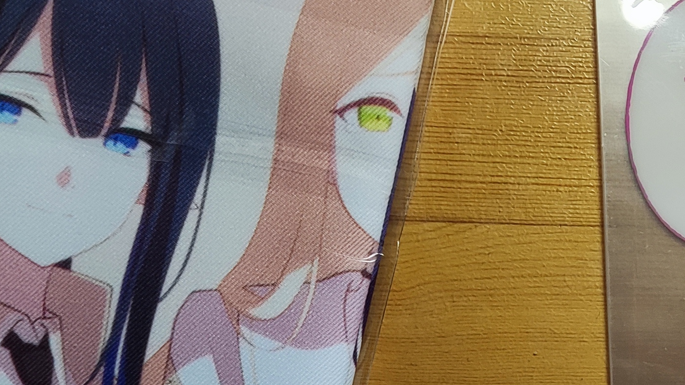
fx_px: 1471
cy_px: 362
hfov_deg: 25.6
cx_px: 571
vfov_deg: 14.7
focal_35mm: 81
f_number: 1.79
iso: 61
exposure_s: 1/50
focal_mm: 4.74
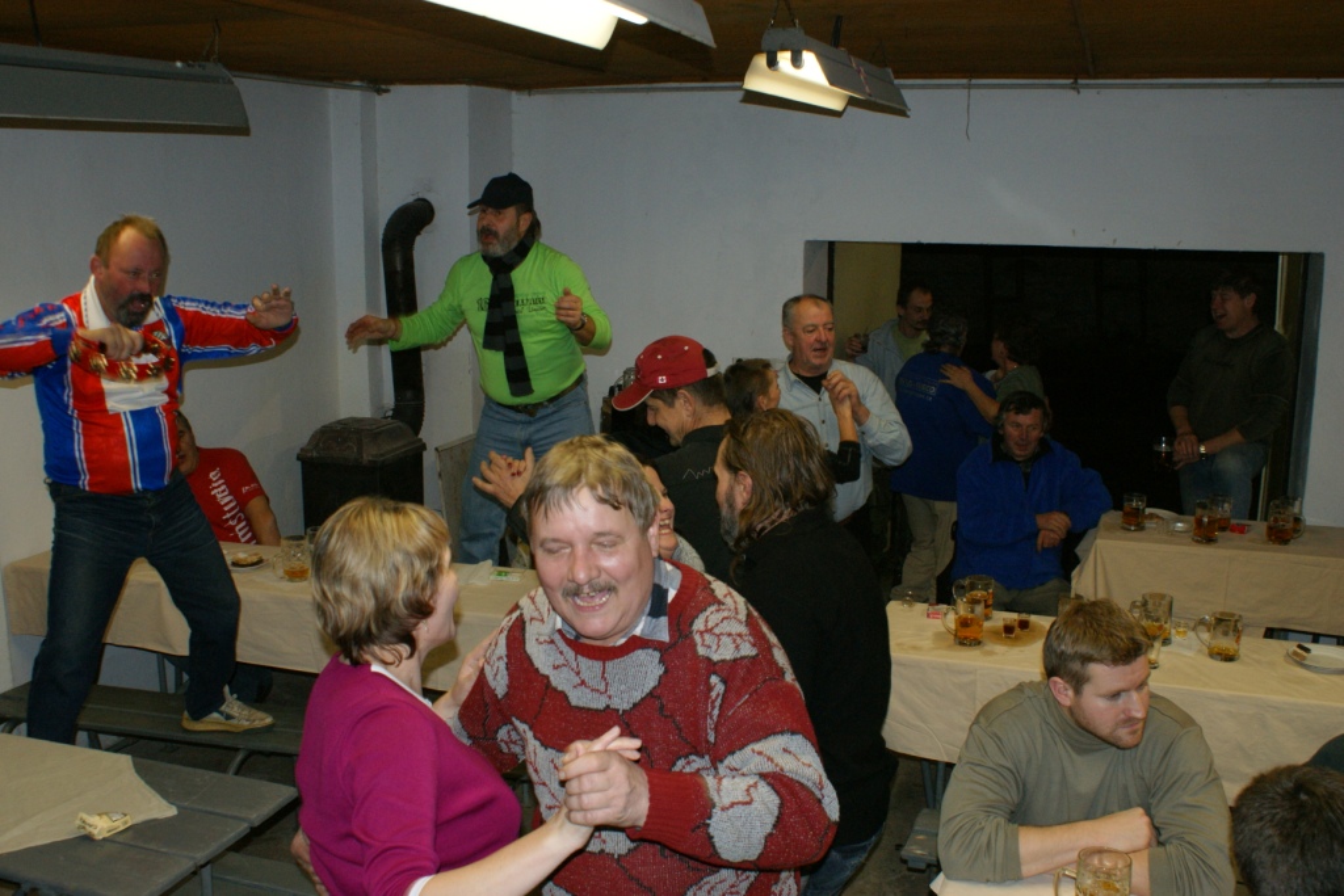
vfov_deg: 40.0
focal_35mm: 33
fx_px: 1232
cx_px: 672
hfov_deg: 57.2
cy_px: 448
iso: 400
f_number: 5.6
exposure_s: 1/60
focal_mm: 22
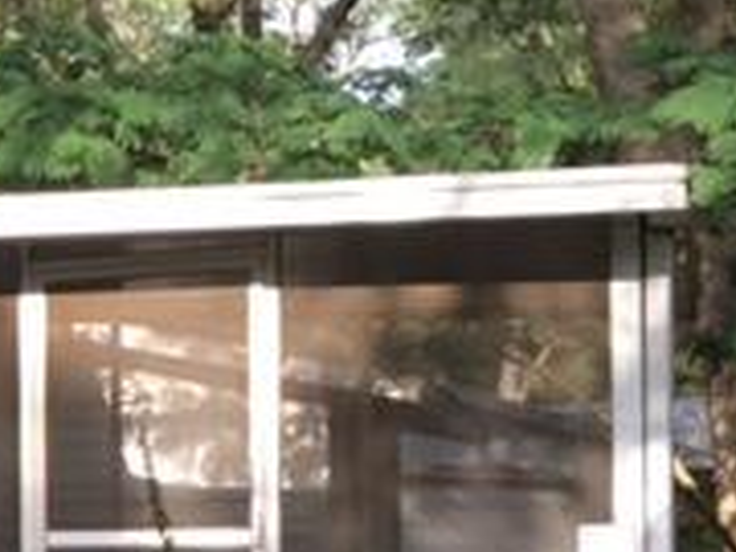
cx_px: -454
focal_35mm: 103
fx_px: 2190
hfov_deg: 16.8
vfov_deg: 14.1
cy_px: 577
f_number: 2.2
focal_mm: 4.15
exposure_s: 1/199
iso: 32
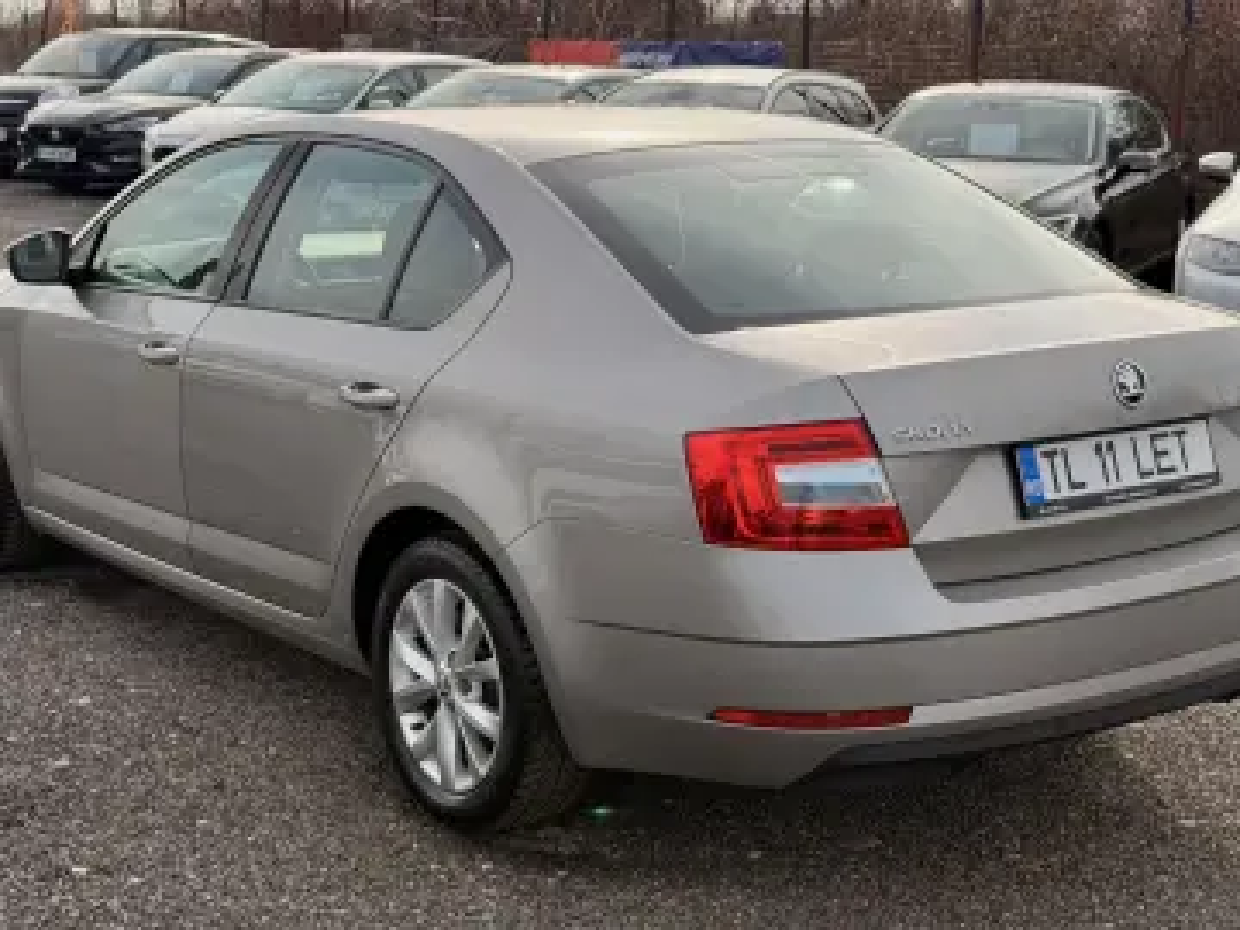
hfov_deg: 39.7
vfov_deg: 30.3
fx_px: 1719
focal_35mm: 48
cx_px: 620
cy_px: 465
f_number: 1.78
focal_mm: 6.76
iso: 64
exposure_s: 1/2865
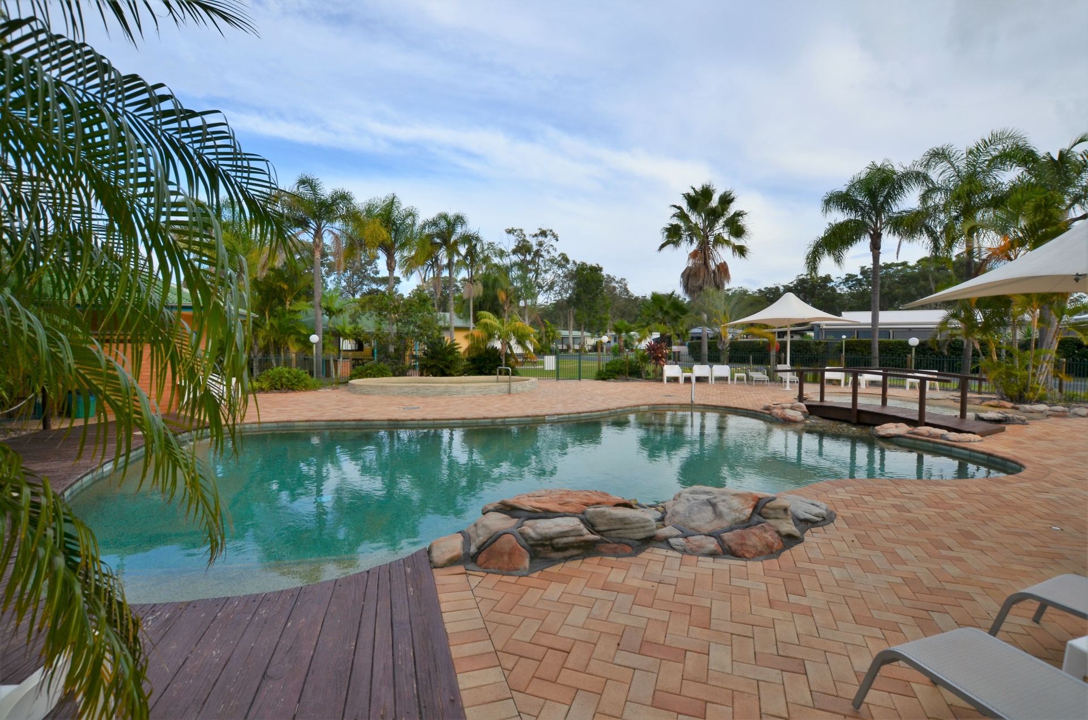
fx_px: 452
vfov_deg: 77.1
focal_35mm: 15
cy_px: 360
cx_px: 544
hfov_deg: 100.5
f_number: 10
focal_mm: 10
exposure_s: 1/250
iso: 250
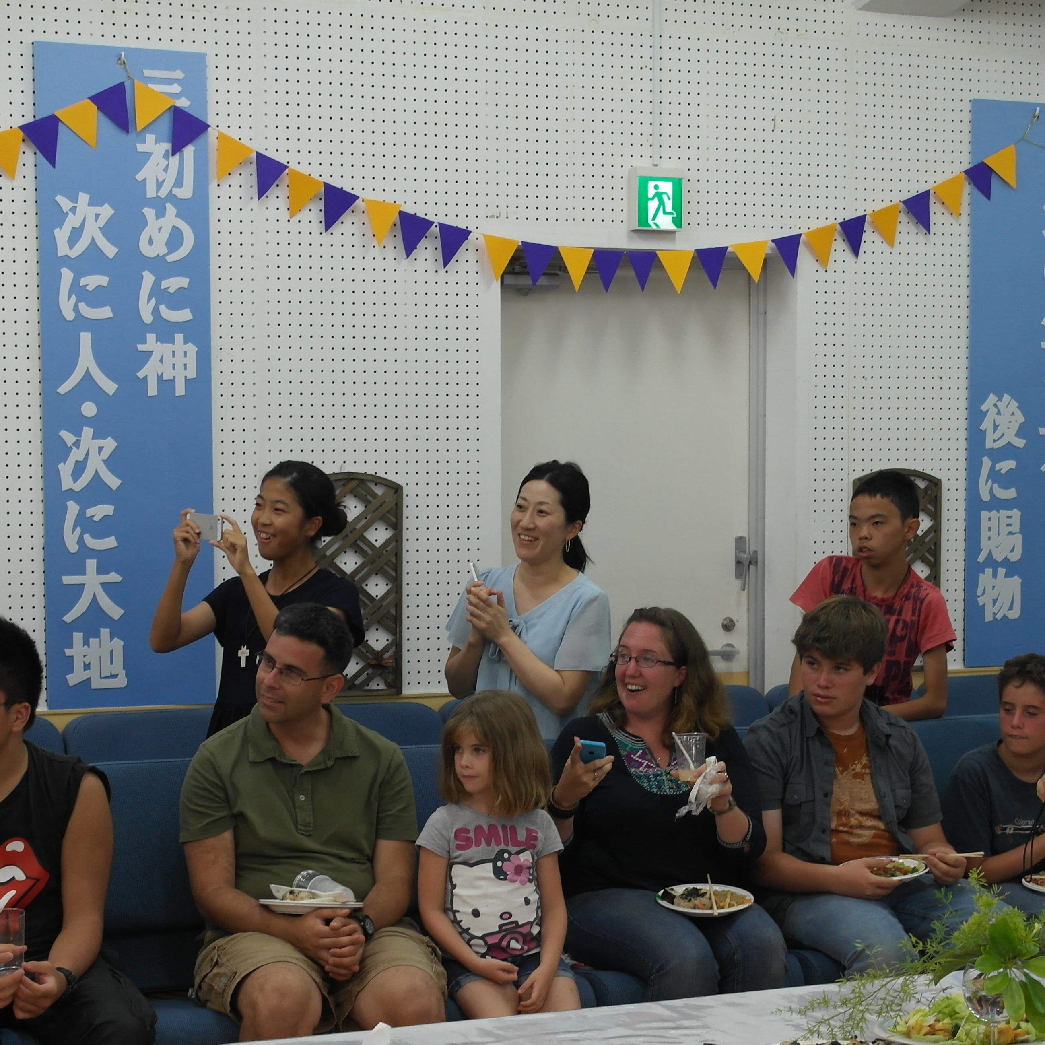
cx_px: 549
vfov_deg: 22.4
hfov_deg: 22.5
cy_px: 718
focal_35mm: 77
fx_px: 2630
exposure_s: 1/60
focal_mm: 28
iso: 400
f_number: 4.5
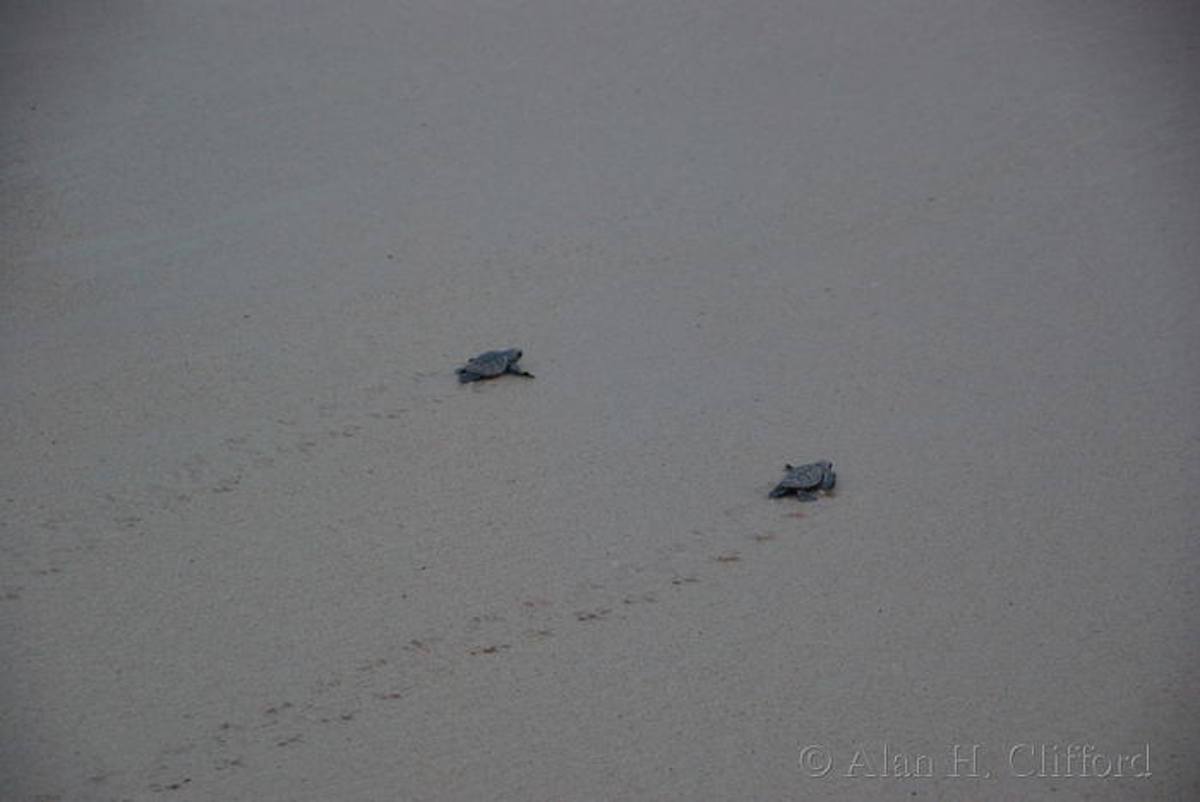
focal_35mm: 135
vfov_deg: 10.2
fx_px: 4504
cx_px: 600
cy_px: 401
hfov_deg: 15.2
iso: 1000
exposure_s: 1/50
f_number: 5.3
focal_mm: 90
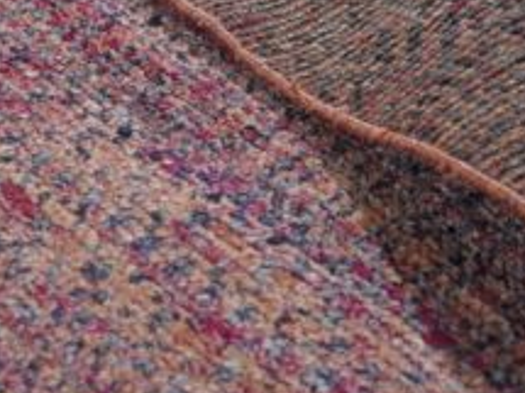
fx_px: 1834
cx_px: 217
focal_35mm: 121
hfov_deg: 16.3
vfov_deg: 12.1
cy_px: 12
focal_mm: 30
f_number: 4
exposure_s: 1/250
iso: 500
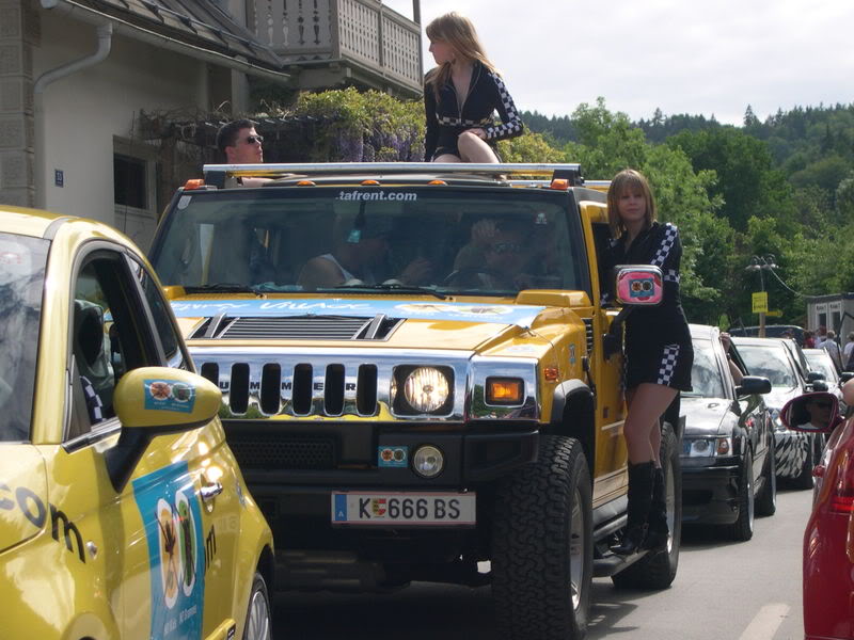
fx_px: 2812
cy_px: 320
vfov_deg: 13.0
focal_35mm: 114
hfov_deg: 17.3
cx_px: 427
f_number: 4.9
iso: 100
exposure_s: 1/498
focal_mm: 24
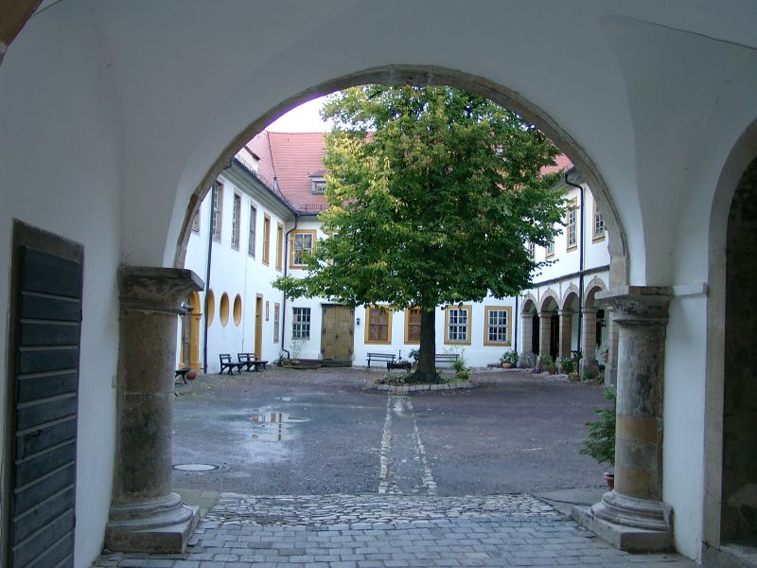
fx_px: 809
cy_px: 284
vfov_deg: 38.7
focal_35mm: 37
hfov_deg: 50.1
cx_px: 378
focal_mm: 7.69
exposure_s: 1/30
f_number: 2
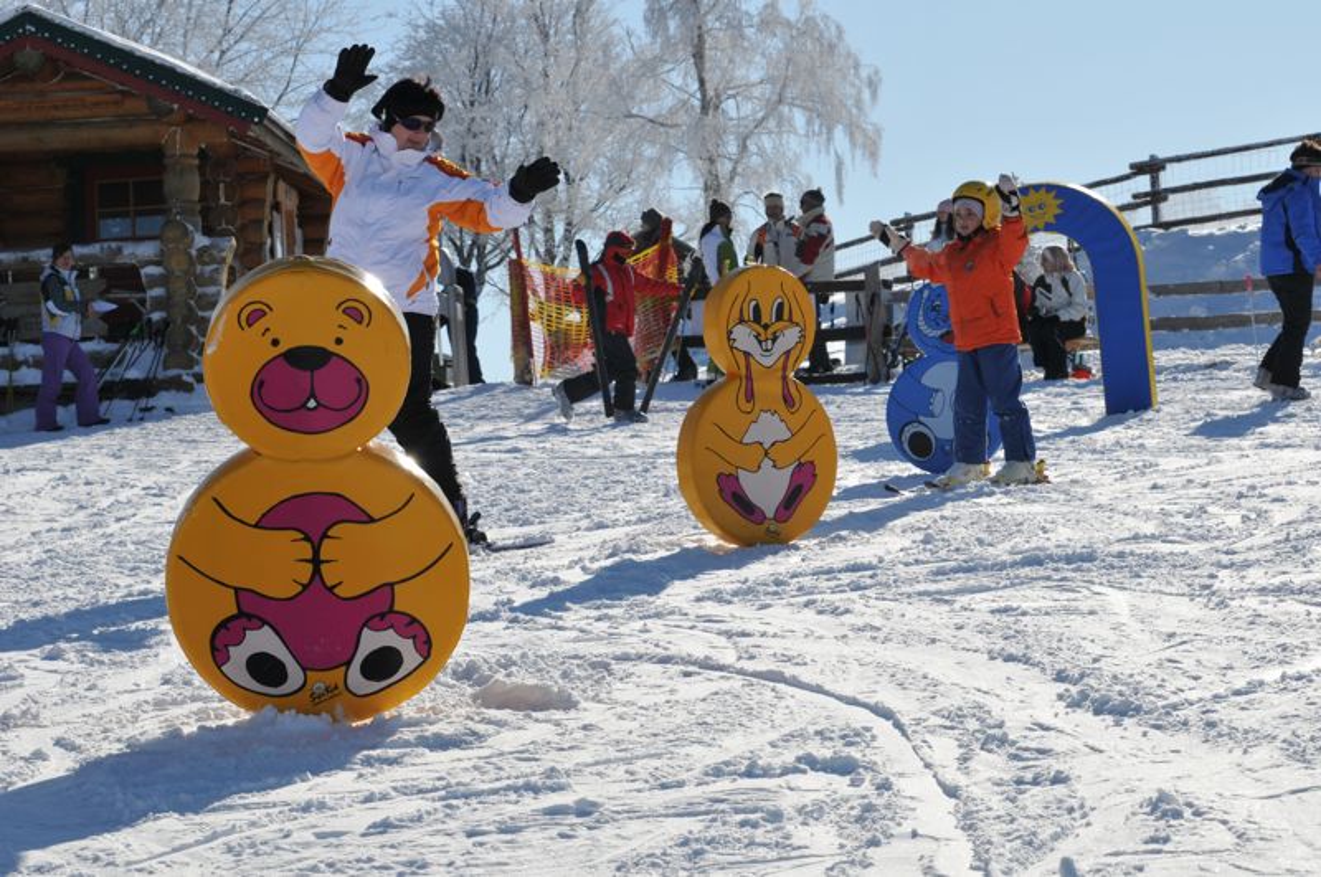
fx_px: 3847
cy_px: 438
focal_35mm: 105
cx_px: 660
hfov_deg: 19.5
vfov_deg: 13.0
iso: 200
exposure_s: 1/640
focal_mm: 70
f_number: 13
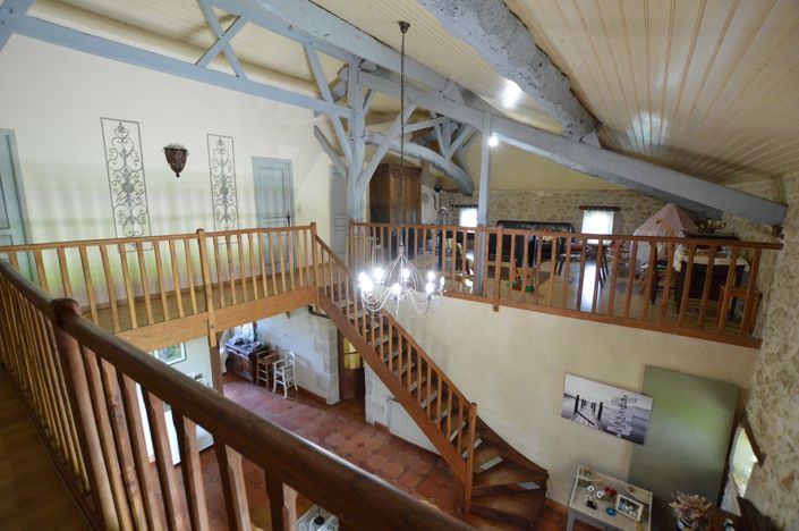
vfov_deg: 77.2
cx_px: 400
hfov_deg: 100.5
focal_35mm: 15
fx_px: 332
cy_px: 266
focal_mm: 10
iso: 2800
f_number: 3.5
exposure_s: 1/60
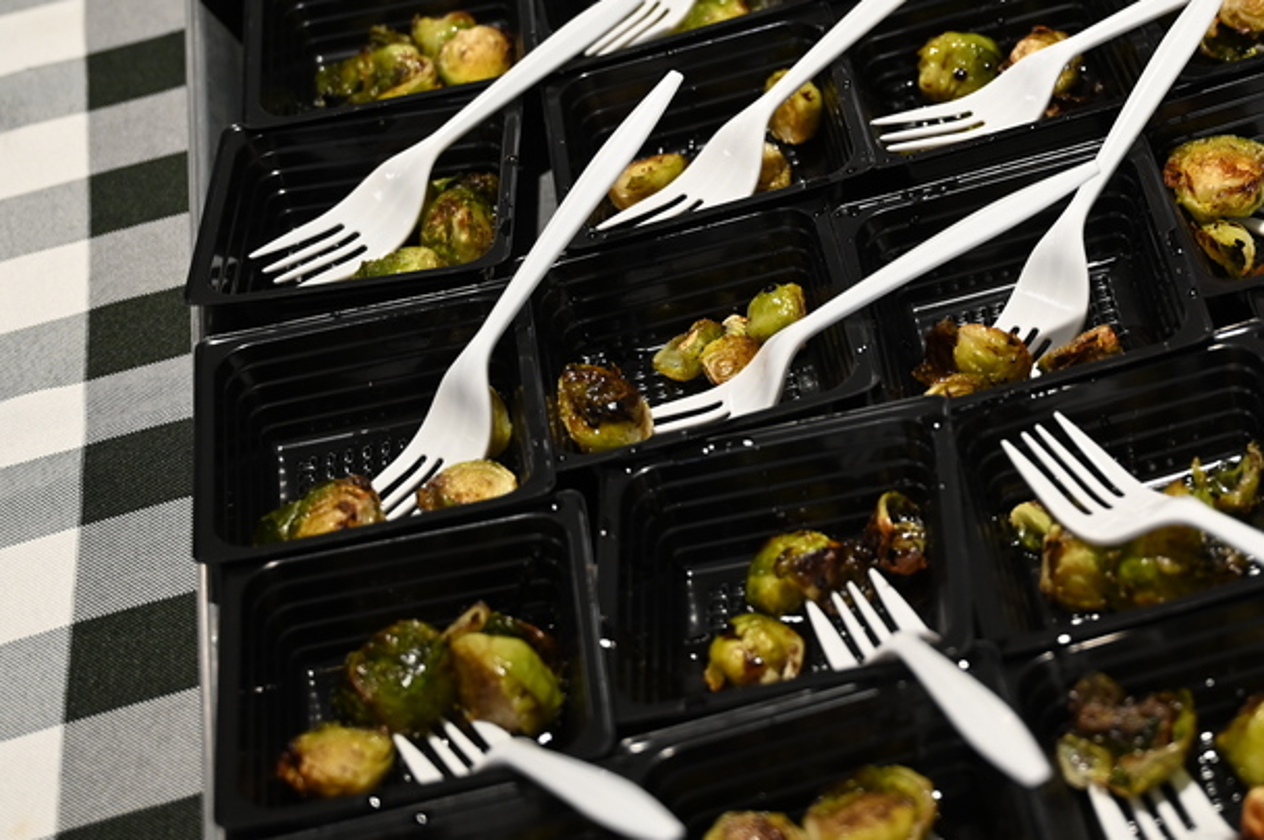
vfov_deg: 18.3
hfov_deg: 26.8
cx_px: 1032
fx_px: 2596
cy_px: 192
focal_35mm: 74
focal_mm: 44
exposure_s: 1/125
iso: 900
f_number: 4
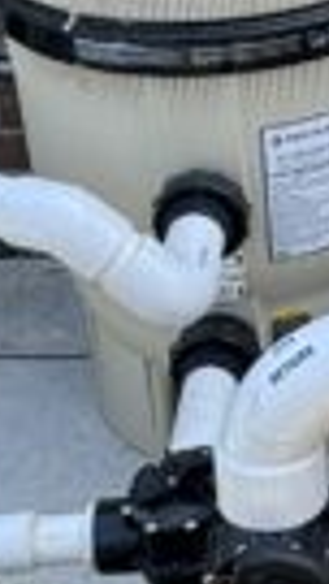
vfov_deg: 18.6
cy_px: 61
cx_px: 433
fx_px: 1751
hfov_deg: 10.5
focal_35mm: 113
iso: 40
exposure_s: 1/311
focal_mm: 2.22
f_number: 2.2
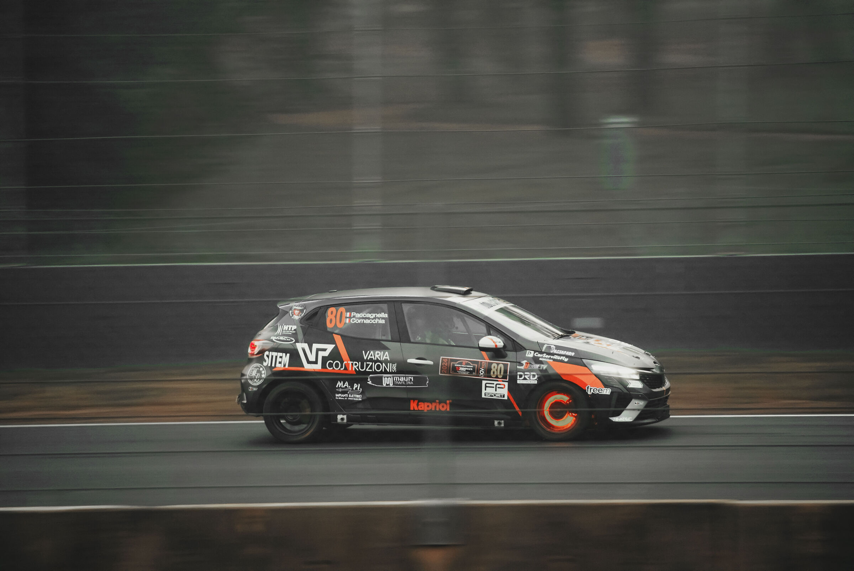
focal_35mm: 270
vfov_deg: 5.1
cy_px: 286
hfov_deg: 7.6
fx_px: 6408
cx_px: 427
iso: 320
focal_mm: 180
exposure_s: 1/100
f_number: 2.8
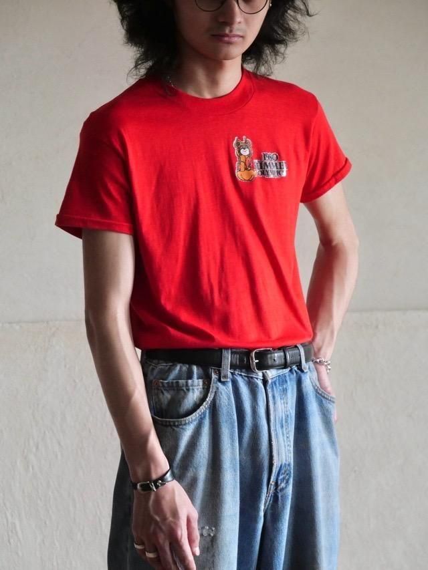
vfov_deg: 16.4
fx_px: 1978
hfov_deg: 12.4
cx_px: 214
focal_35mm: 120
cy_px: 285
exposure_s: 1/125
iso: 2500
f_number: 4
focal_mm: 60
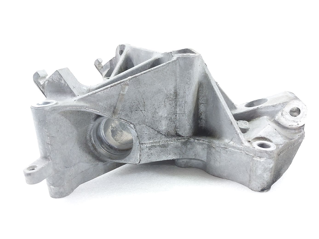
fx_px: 221
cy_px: 120
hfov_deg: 71.6
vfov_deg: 56.8
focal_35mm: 24
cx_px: 160
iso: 200
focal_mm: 5.23
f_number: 1.8
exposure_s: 1/50
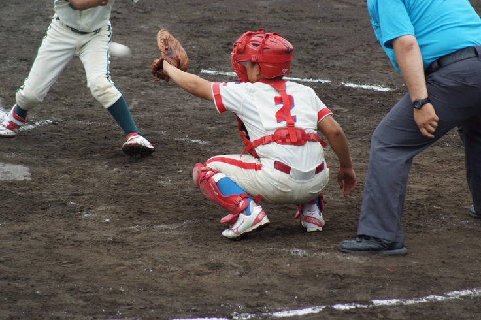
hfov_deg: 6.5
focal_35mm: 315
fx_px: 4207
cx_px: 240
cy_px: 160
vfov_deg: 4.4
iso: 400
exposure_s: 1/400
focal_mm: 210
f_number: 5.6
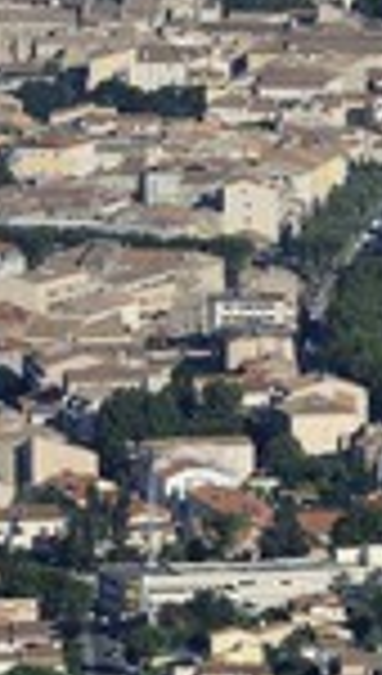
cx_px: 867
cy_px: 306
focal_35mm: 585
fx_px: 10475
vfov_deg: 3.7
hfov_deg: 2.1
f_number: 10
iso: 400
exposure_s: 1/800
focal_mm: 200
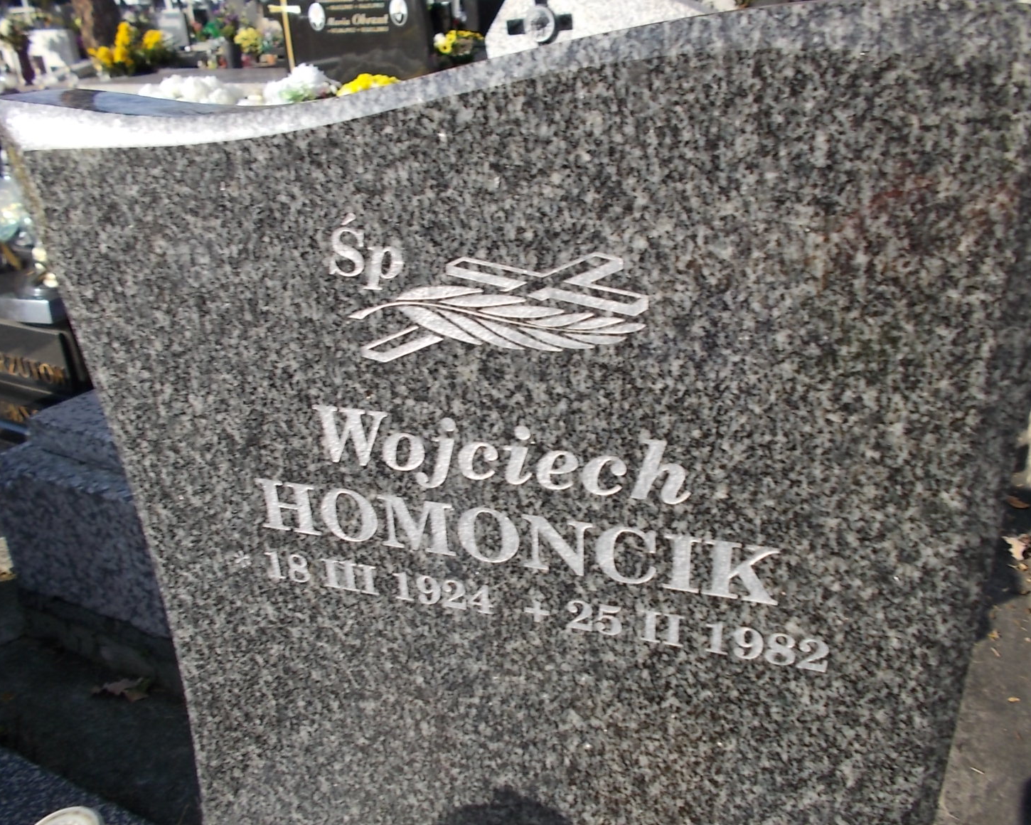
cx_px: 505
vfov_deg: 51.5
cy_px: 404
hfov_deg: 62.2
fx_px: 854
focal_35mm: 28
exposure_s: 1/100
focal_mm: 4.6
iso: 80
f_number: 8
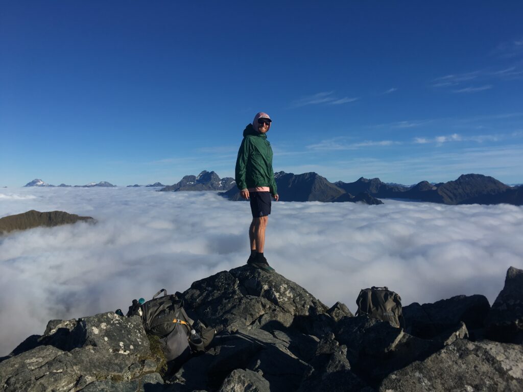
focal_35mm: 29
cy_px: 196
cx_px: 262
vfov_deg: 48.2
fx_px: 438
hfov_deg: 61.7
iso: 25
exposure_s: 1/2262
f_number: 2.2
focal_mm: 4.15
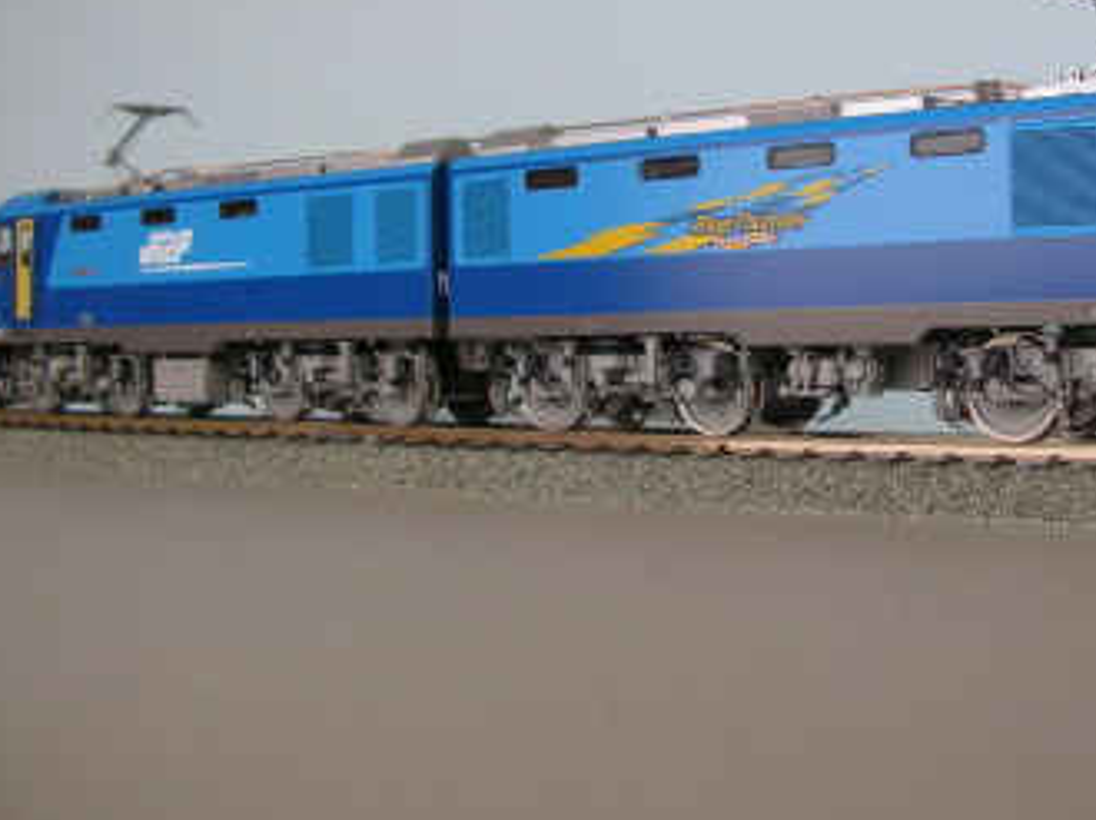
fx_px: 1677
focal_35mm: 53
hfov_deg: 35.7
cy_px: 232
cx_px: 757
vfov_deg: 27.2
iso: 50
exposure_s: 1/230
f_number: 2.8
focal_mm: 5.8
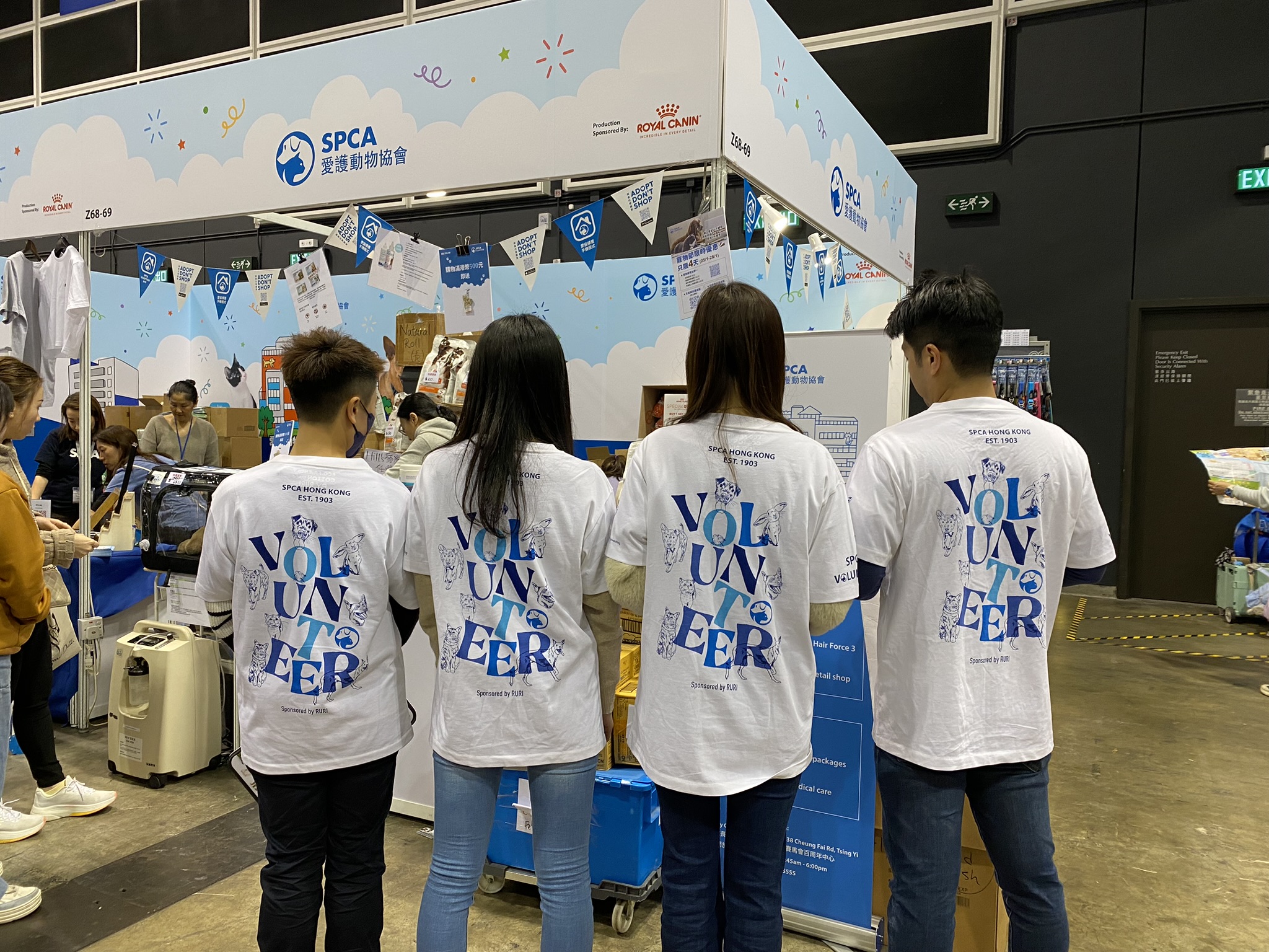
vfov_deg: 53.1
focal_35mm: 26
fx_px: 953
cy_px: 476
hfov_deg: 67.3
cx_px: 634
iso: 80
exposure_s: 1/50
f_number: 1.8
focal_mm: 4.25
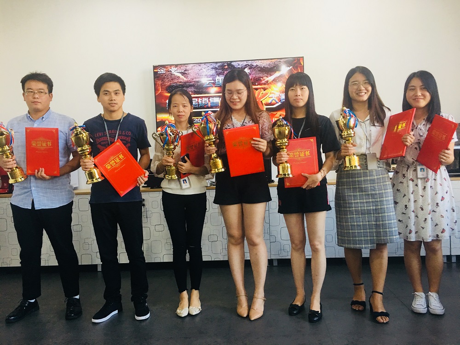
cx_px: 230
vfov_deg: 48.2
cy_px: 172
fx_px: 385
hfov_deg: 61.7
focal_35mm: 29
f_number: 2.2
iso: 64
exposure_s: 1/17
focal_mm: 4.15
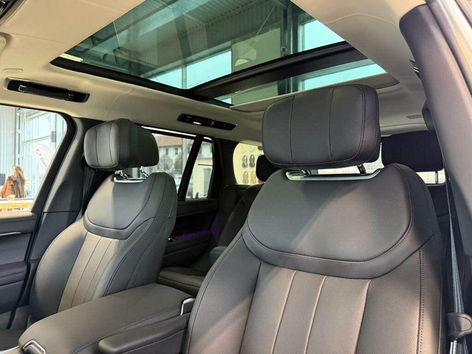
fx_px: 327
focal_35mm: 24
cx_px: 236
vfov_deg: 56.8
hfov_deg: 71.6
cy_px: 177
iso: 500
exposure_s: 1/50
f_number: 1.78
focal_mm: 6.76
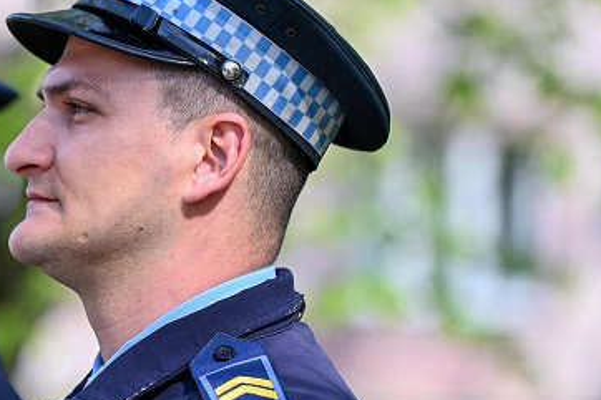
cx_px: 35
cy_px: 266
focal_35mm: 298
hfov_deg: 6.9
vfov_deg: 4.6
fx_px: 4972
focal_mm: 135
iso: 200
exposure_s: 1/1600
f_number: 3.5
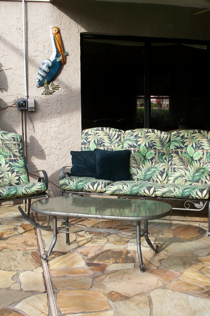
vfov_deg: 38.9
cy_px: 161
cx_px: 143
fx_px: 446
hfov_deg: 26.3
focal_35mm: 51
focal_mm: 7.54
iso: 64
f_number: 2.8
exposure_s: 1/160
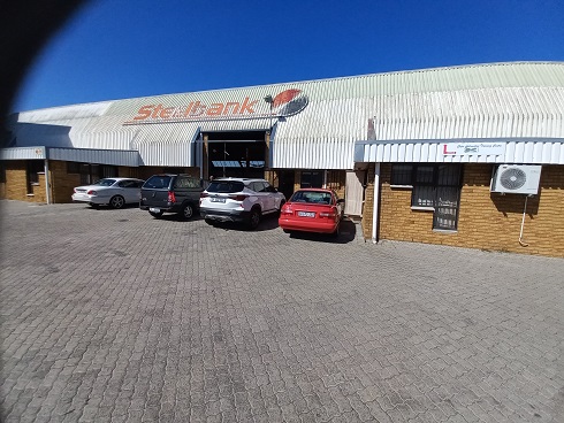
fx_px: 212
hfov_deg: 106.2
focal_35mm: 13
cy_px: 212
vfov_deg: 90.0
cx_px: 282
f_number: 2.2
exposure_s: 1/2294
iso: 40
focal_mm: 1.42
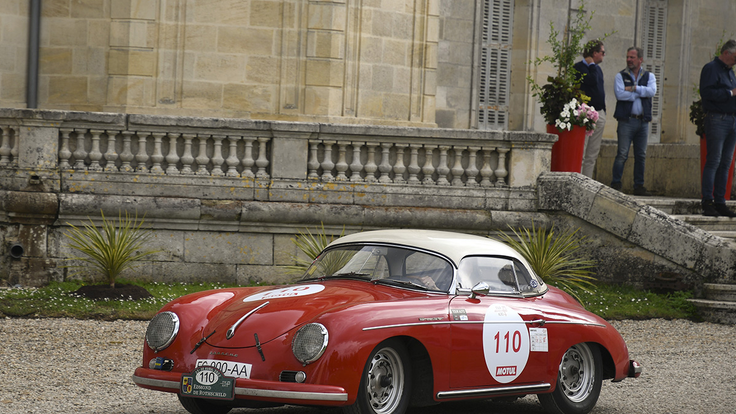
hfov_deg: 16.0
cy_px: 235
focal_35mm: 134
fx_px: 2615
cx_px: 363
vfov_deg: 9.0
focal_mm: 80
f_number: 4.5
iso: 100
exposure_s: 1/320
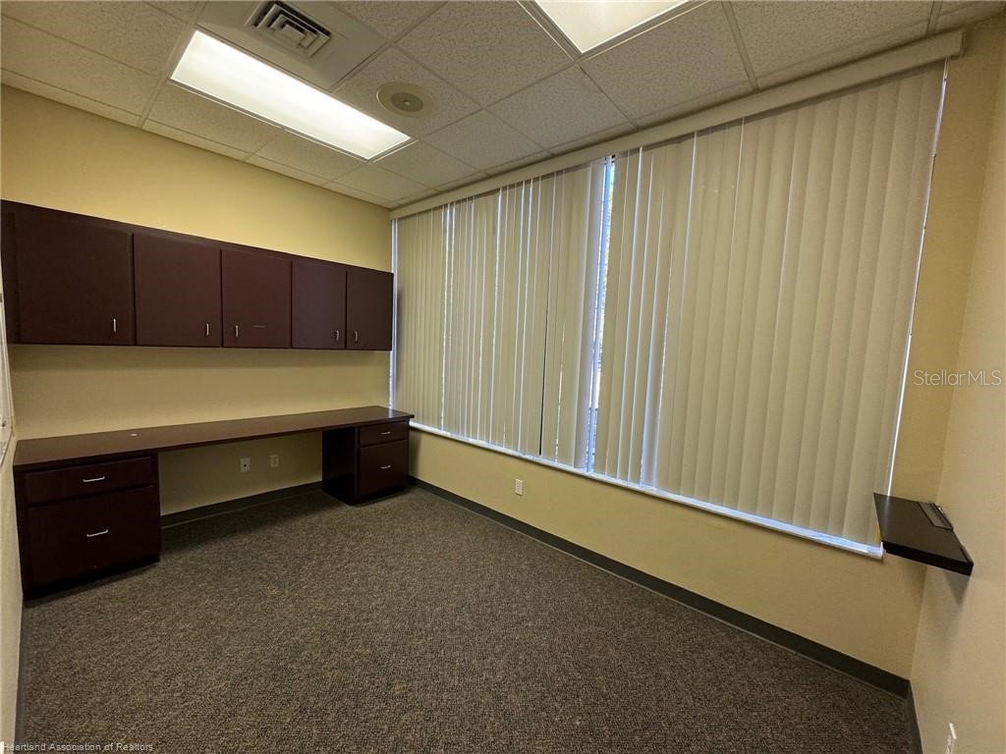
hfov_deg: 102.1
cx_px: 503
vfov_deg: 85.7
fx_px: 407
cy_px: 377
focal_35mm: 14
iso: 200
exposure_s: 1/120
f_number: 2.2
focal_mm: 2.22
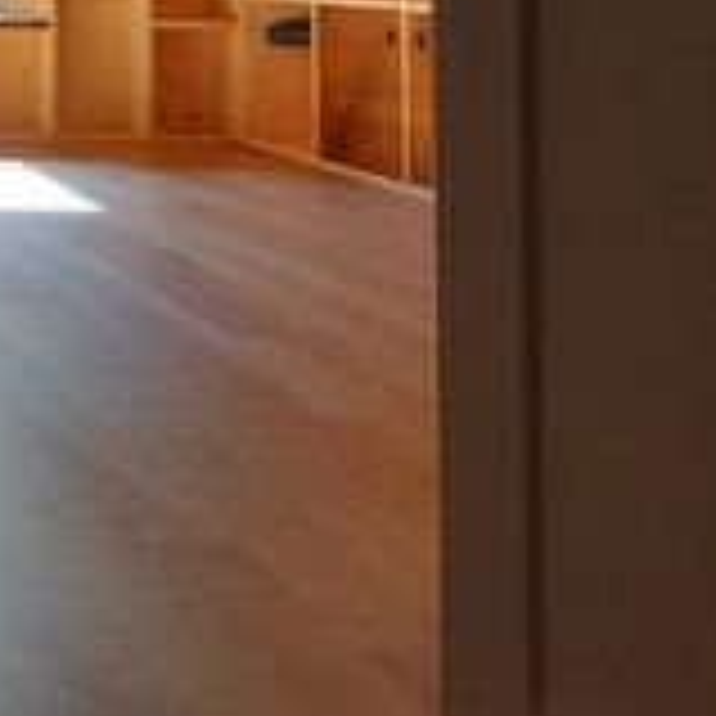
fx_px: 1872
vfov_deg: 20.3
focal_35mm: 80
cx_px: -608
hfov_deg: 17.3
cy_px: -144
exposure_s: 1/100
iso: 50
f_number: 1.8
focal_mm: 5.23
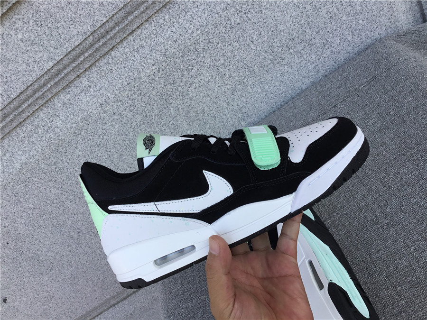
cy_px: 160
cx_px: 214
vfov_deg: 45.4
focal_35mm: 31
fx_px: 382
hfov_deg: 58.4
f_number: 2.4
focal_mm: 3.3
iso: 25
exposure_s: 1/273
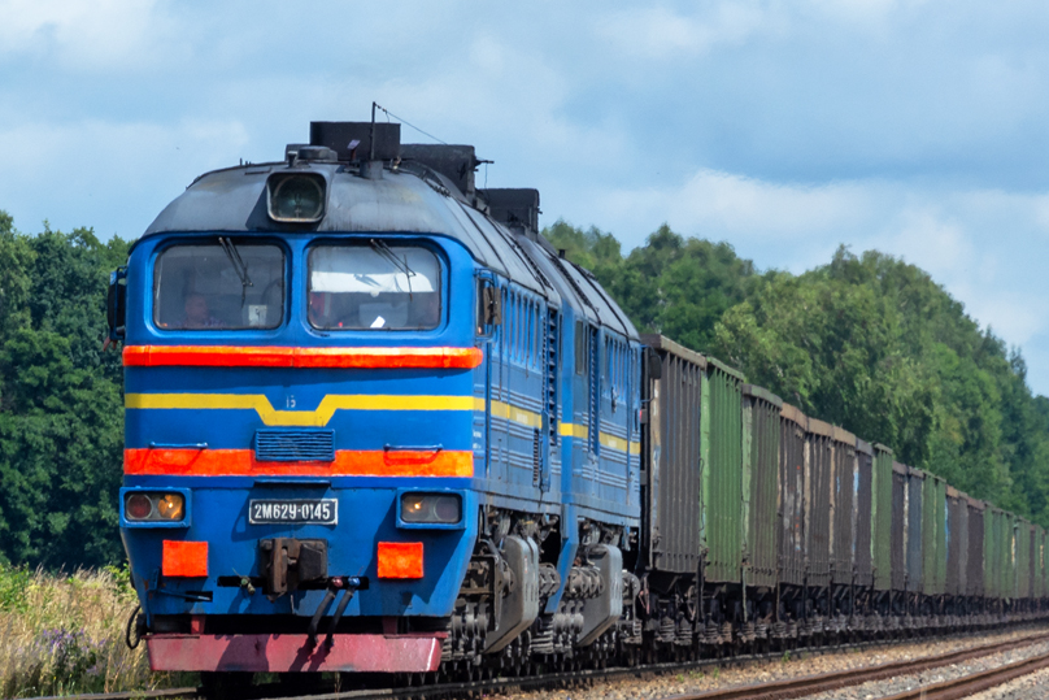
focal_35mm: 312
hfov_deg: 6.6
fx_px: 9092
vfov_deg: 4.4
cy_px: 411
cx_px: 510
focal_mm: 105
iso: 160
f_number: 9
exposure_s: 1/500
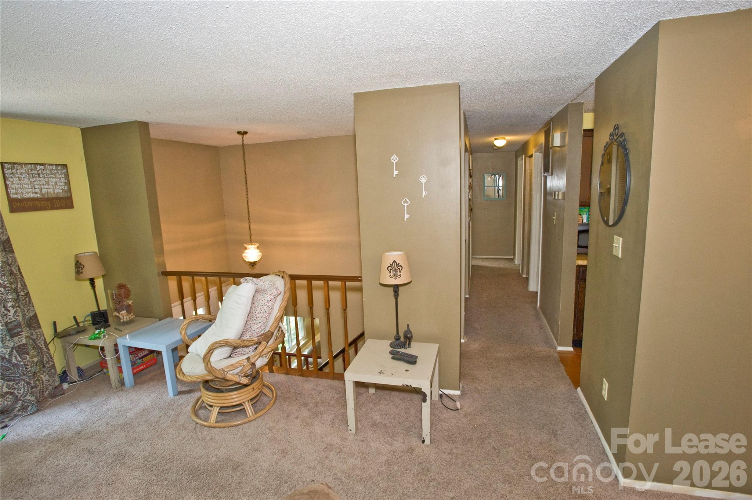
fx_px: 355
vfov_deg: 70.3
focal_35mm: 17
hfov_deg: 93.3
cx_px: 376
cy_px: 250
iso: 1600
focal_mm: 17
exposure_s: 1/60
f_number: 8
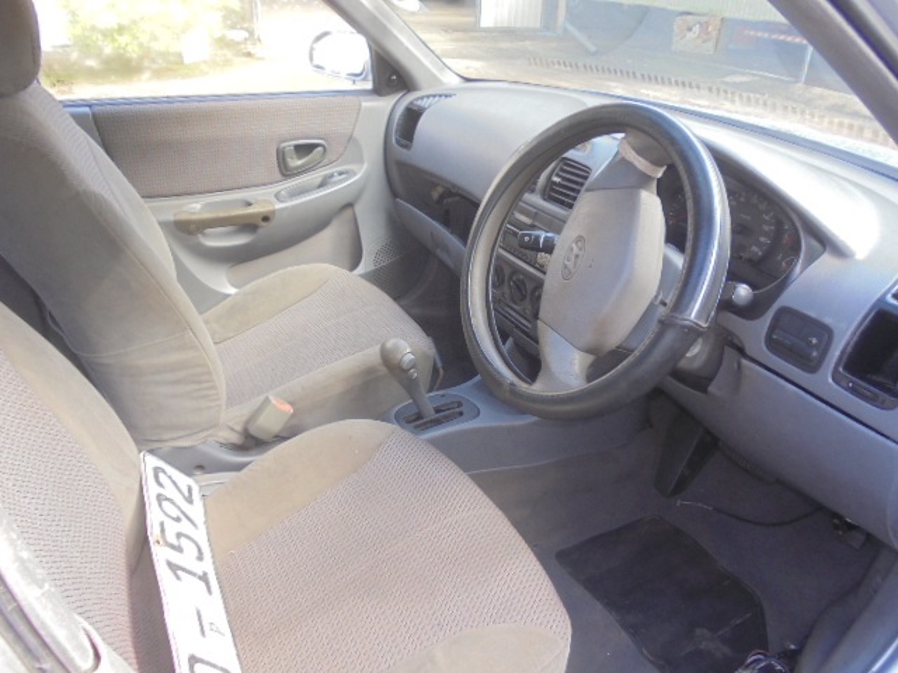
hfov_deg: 67.3
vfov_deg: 53.1
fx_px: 674
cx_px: 449
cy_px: 336
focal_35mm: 26
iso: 100
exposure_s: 1/30
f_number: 3.5
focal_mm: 4.6
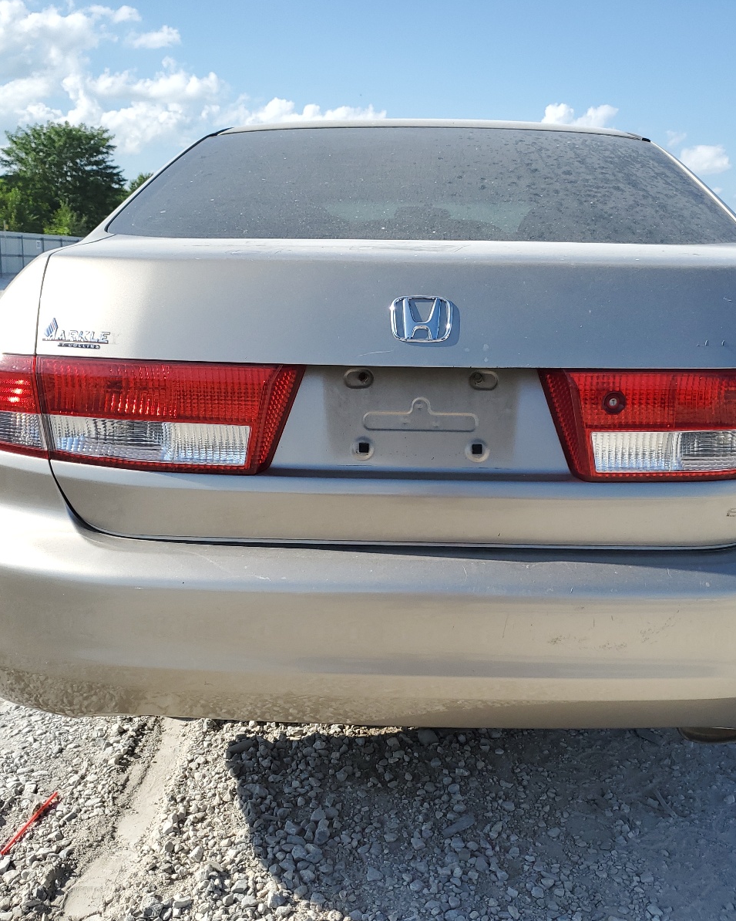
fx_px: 926
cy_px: 460
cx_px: 406
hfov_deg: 43.3
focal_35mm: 34
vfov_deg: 52.8
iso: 50
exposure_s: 1/2500
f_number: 1.5
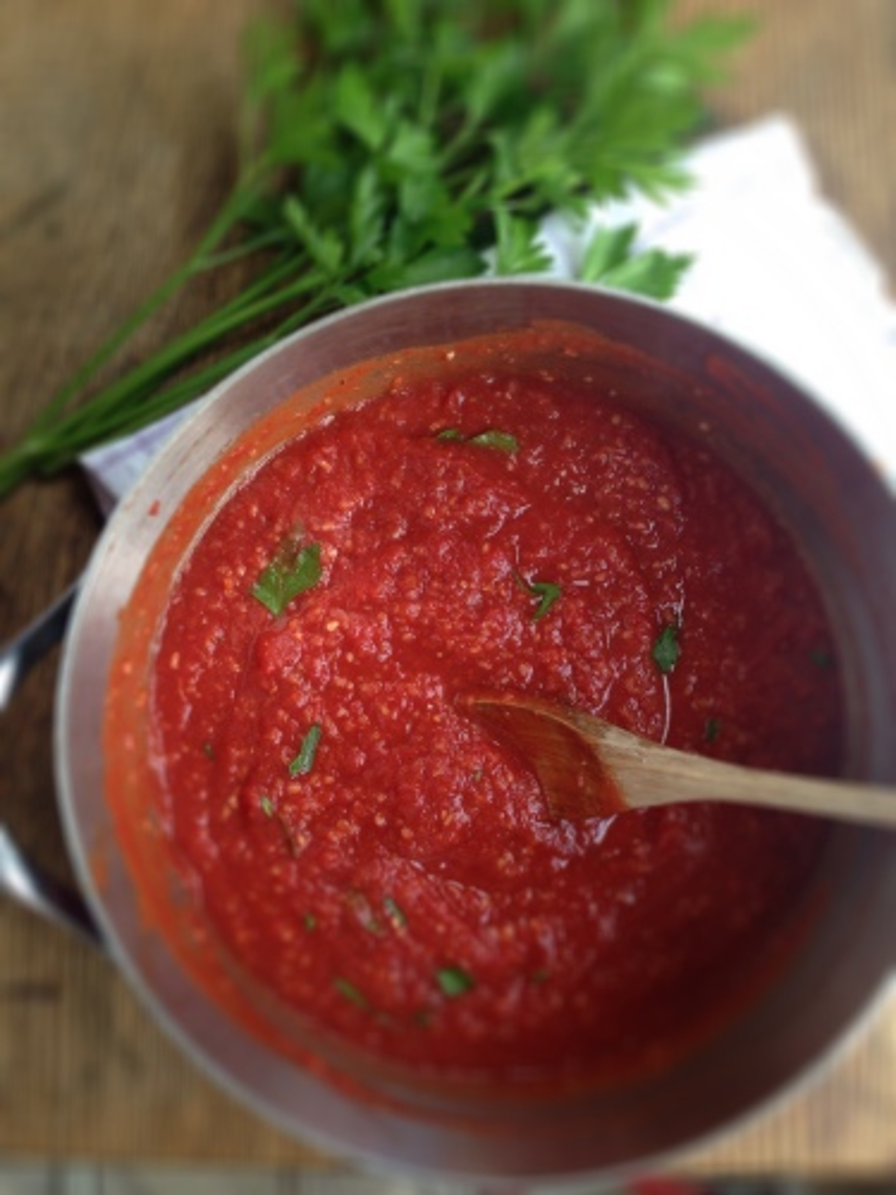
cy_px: 598
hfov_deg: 42.9
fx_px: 1139
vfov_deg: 55.4
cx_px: 448
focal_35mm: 33
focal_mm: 4.12
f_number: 2.4
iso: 50
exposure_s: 1/30
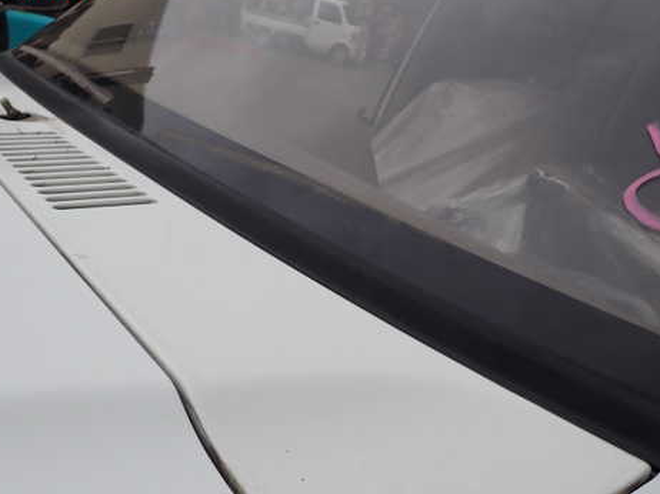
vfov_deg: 36.7
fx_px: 743
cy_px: 290
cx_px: 246
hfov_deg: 47.4
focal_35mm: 39
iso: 100
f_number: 3.2
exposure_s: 1/640
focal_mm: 5.4
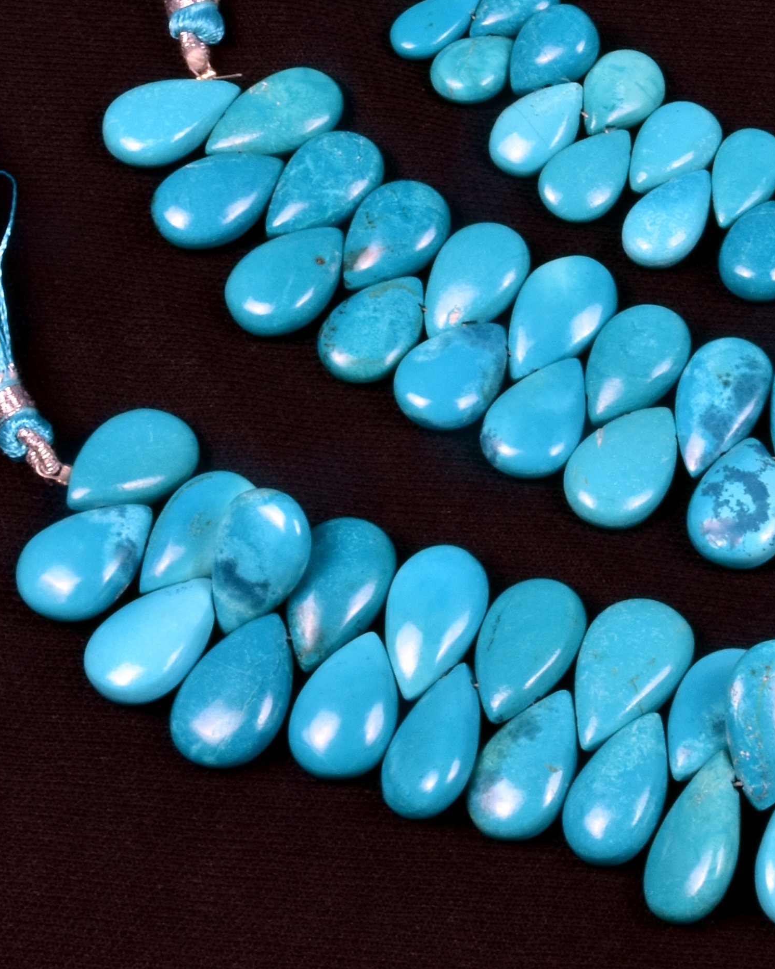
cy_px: 201
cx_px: 954
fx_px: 3793
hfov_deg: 11.4
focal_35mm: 132
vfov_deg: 14.5
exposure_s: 1/125
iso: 200
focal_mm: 35
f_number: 29
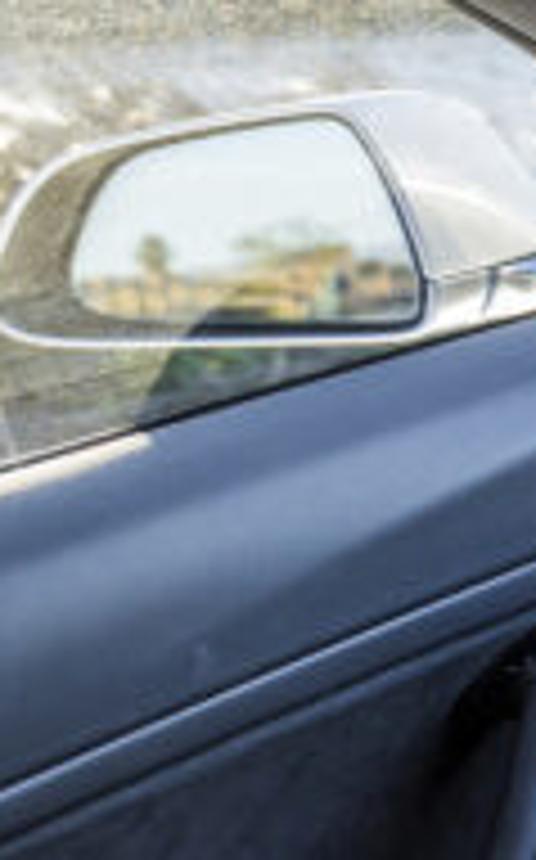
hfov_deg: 9.1
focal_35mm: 82
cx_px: 1937
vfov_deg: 25.2
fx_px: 1921
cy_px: 351
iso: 400
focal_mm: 15
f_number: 2.8
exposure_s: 1/200
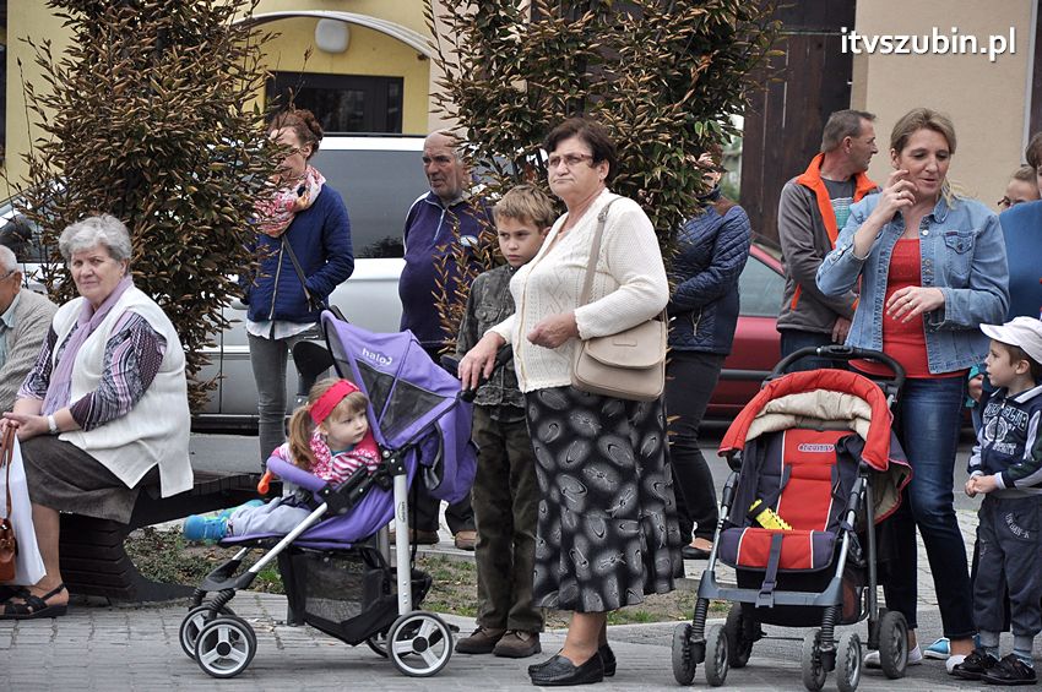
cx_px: 521
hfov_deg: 13.1
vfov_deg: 8.7
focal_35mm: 158
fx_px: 4554
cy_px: 346
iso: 500
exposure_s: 1/640
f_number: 6.3
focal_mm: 105
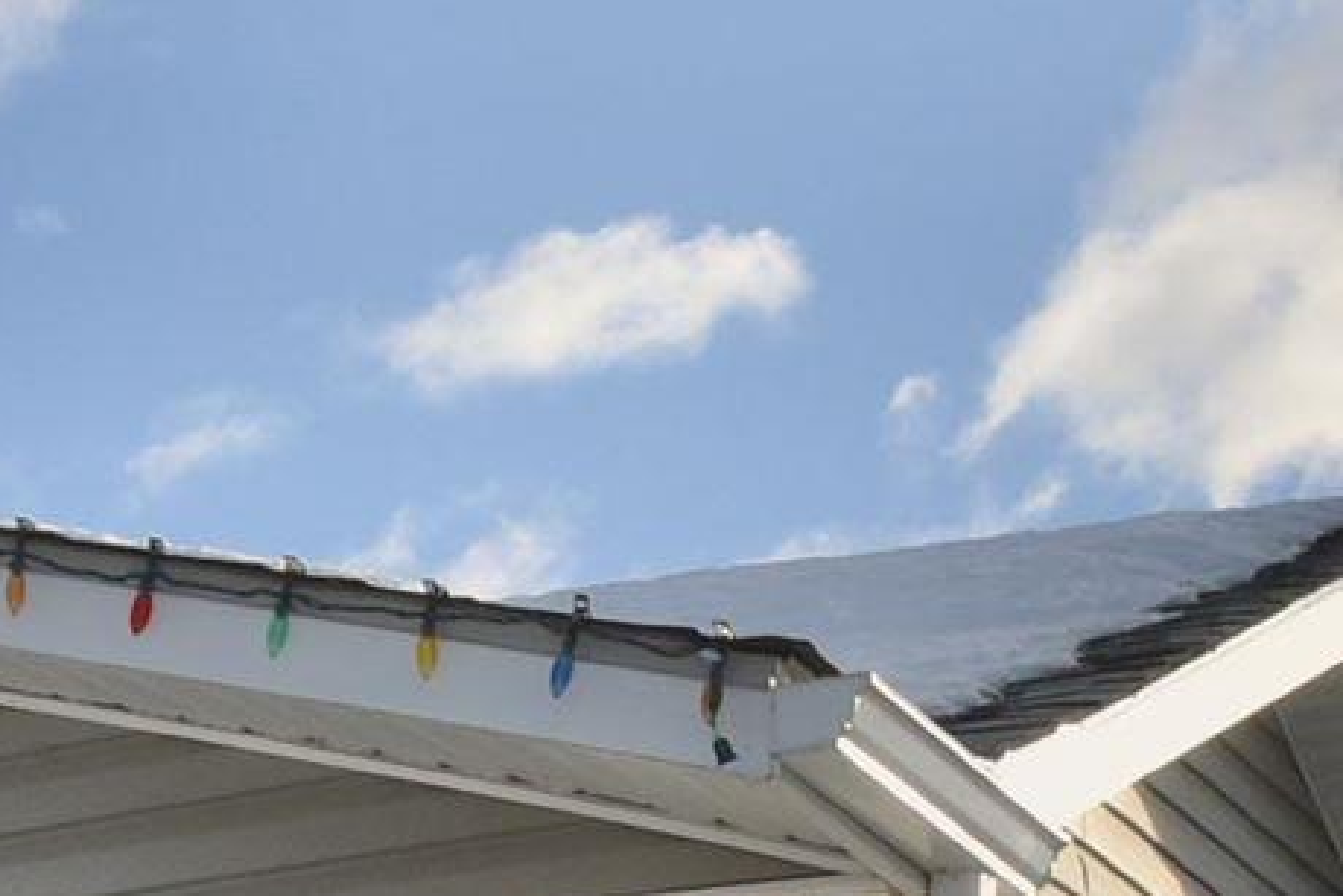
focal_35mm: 150
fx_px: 5610
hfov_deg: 12.3
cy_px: 1910
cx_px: -1180
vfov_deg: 8.6
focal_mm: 15
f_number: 11
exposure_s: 1/200
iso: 100
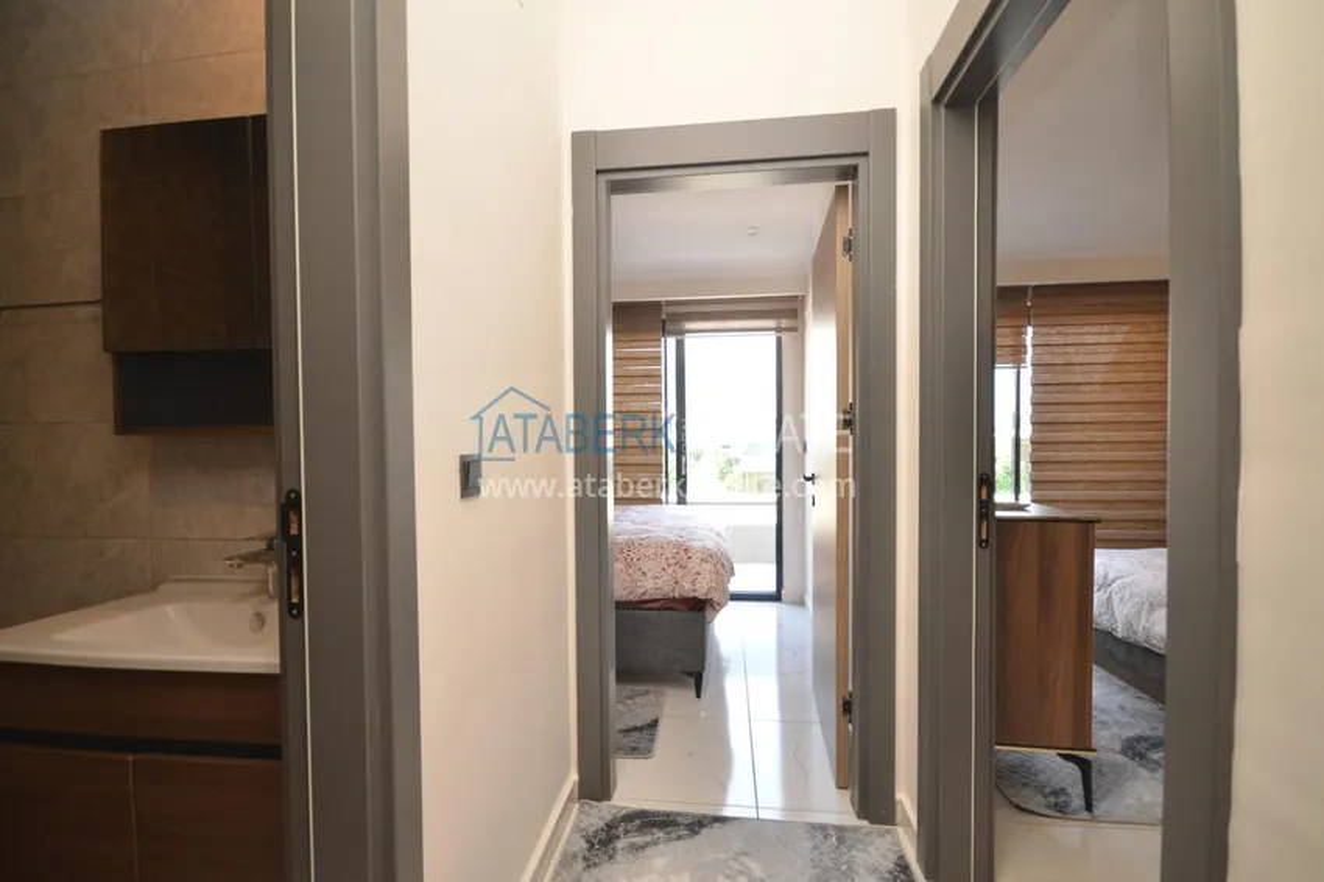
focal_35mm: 15
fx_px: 551
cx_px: 662
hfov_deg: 100.4
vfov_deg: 77.3
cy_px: 441
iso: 280
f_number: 4
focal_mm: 10
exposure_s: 1/60
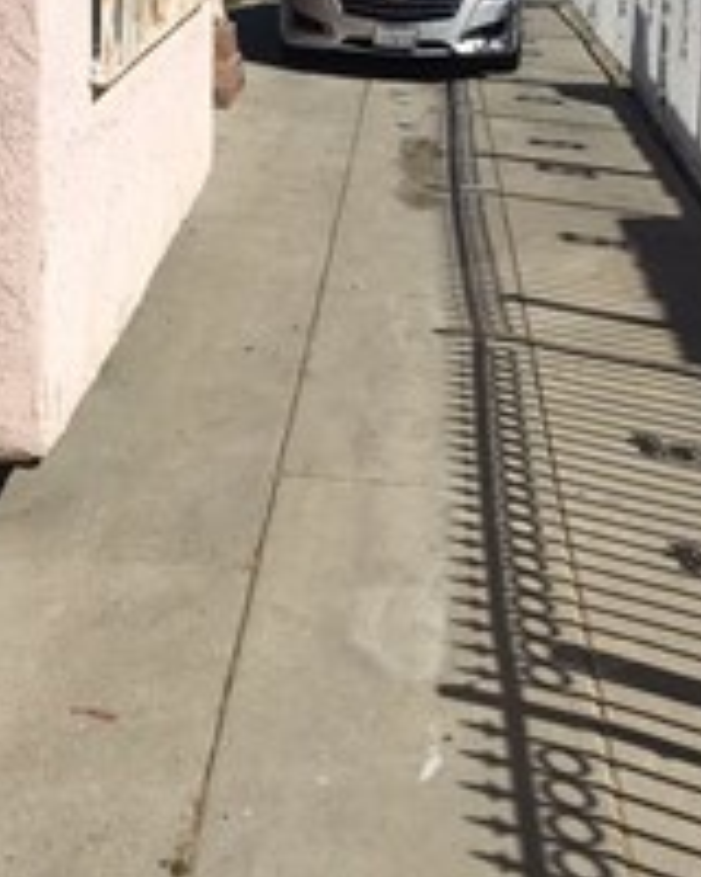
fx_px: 1763
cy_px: 149
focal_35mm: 68
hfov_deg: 22.5
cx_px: 399
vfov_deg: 27.2
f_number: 2.2
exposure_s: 1/4049
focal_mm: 4.15
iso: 25
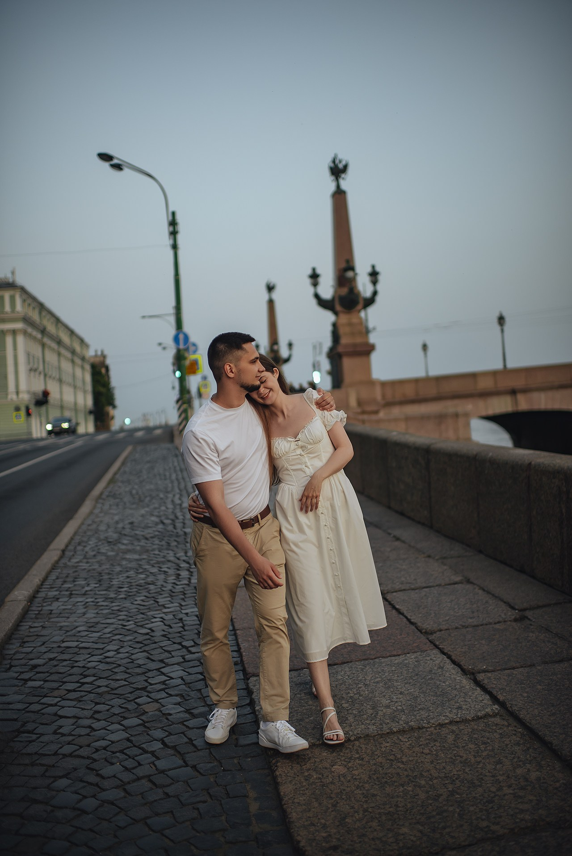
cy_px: 428
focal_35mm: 35
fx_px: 833
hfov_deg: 37.9
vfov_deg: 54.4
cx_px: 286
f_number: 1.4
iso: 100
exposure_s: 1/250
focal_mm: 35
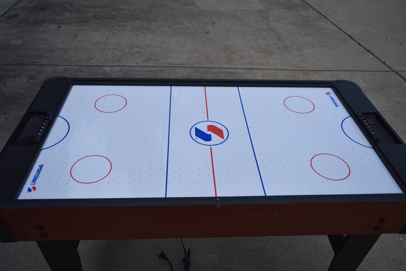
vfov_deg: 48.0
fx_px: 305
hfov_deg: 67.3
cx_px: 203
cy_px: 136
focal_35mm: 27
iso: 180
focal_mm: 18
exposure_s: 1/4000
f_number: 3.5
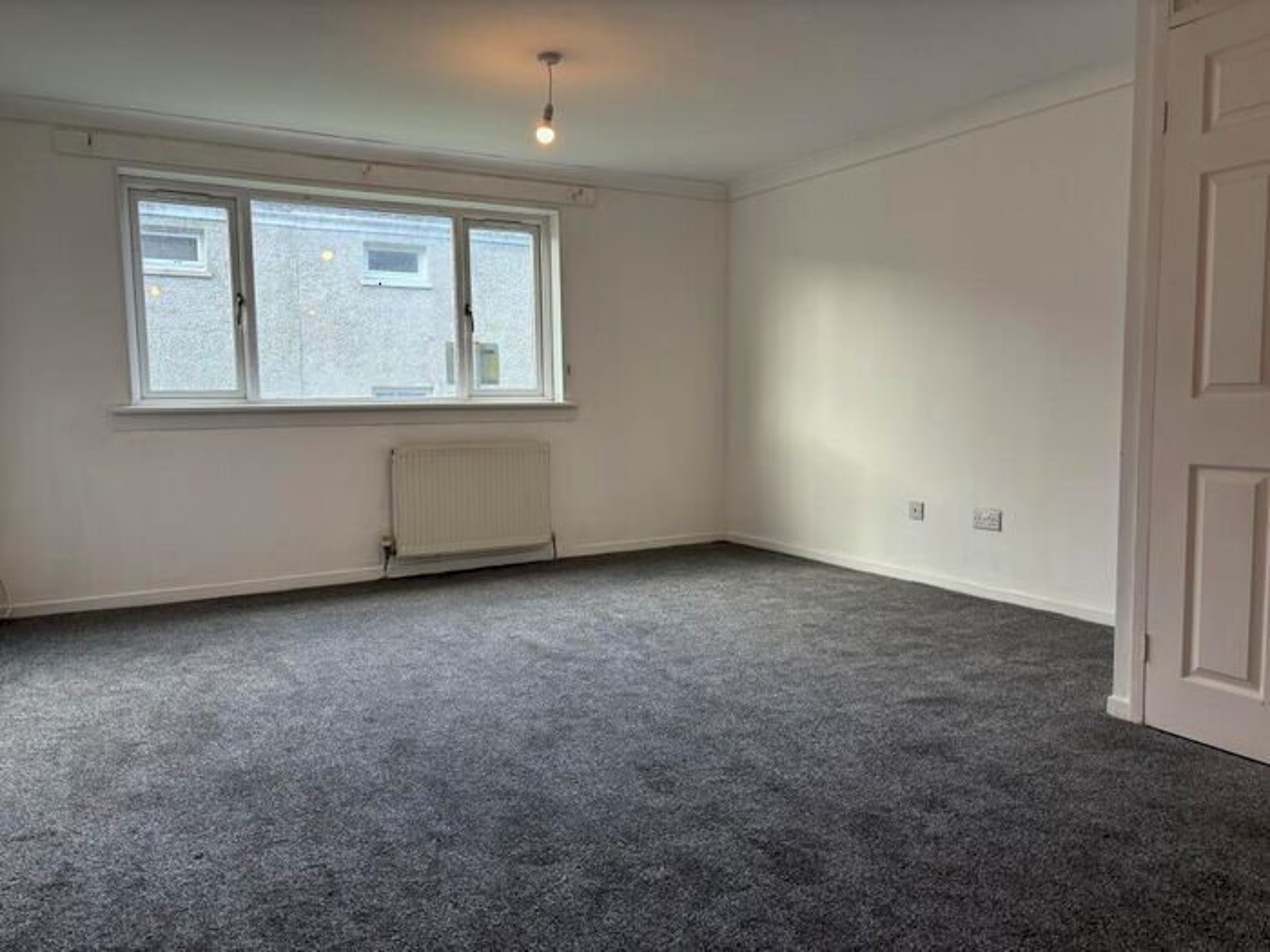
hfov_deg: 67.3
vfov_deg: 53.1
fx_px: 954
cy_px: 476
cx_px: 635
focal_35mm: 26
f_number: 1.6
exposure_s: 1/100
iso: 50
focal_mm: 5.96
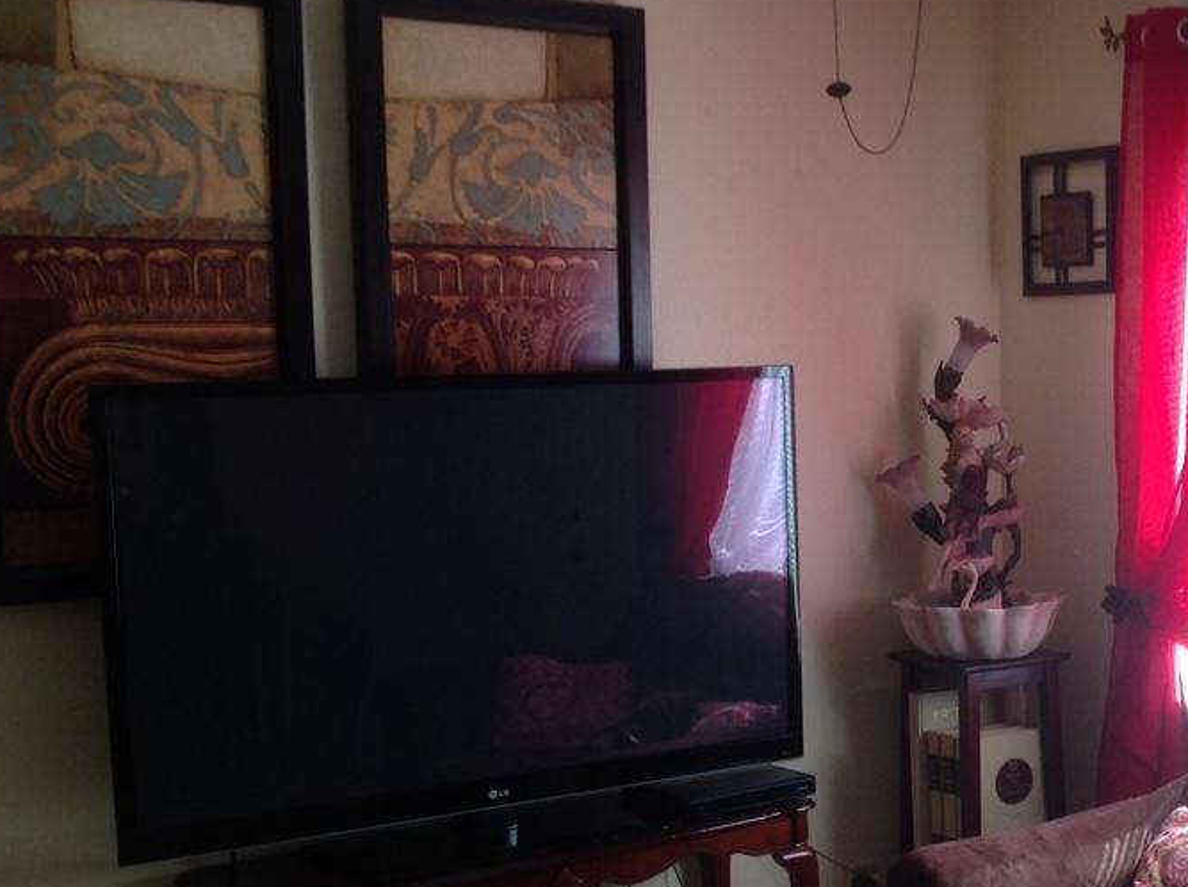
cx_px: 989
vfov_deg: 21.5
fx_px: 2330
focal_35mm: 68
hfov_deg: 27.9
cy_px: 565
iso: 64
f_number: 2.4
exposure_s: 1/60
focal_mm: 4.28
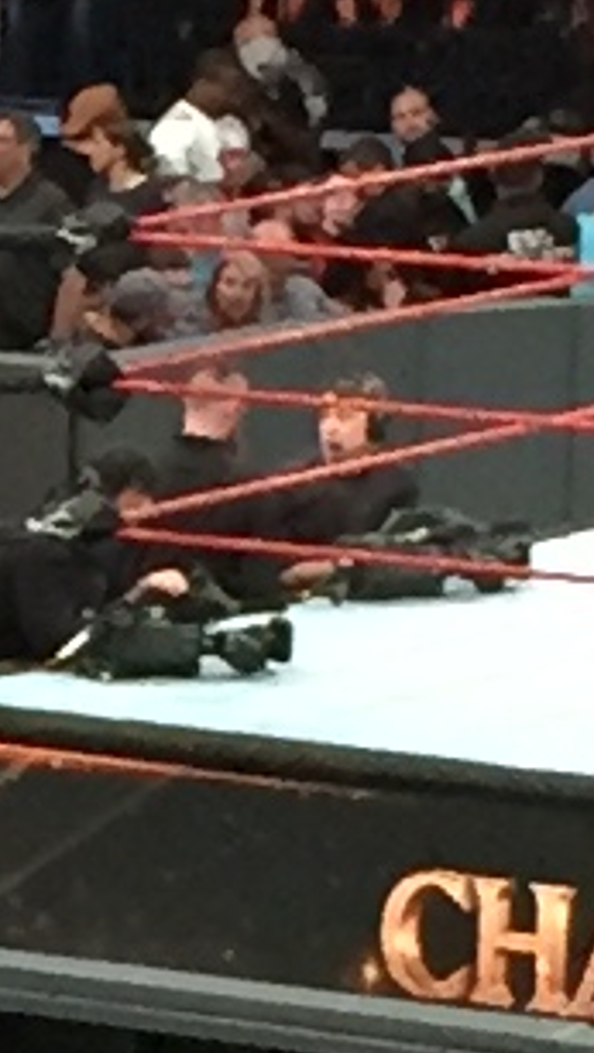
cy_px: 1163
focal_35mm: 336
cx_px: -1191
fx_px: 9395
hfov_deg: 3.5
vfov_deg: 6.4
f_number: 2.2
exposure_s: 1/30
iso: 160
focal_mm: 4.15
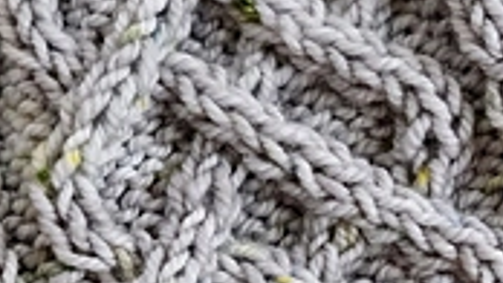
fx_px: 2108
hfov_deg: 13.4
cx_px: 541
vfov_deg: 7.6
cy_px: 362
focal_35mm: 158
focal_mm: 27.5
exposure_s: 1/100
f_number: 4
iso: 2500
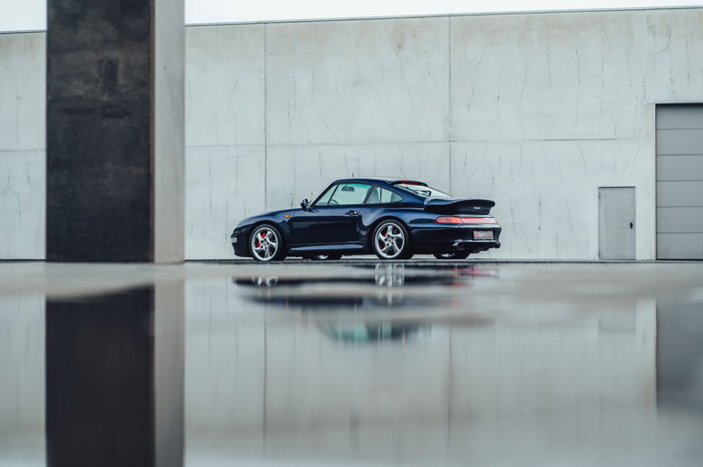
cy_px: 234
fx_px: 1677
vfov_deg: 15.8
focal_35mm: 86
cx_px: 352
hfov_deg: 23.7
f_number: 4.5
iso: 400
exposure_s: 1/160
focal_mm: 86
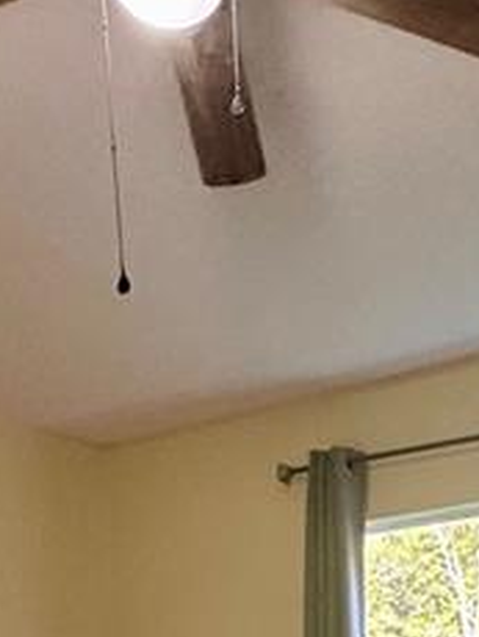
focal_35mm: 73
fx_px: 1344
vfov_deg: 22.2
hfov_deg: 20.1
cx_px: 338
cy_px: 947
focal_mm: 2.22
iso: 200
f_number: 2.2
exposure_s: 1/120
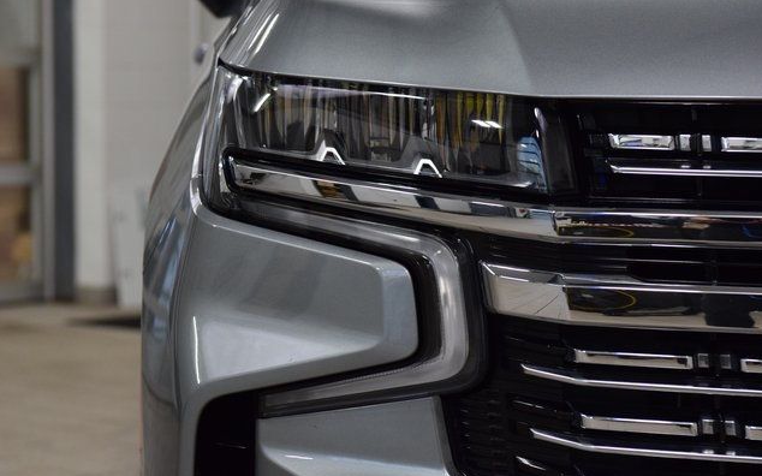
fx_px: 2242
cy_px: 235
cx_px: 383
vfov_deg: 12.1
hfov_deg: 19.3
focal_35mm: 108
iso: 1600
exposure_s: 1/125
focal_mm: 70
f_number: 5
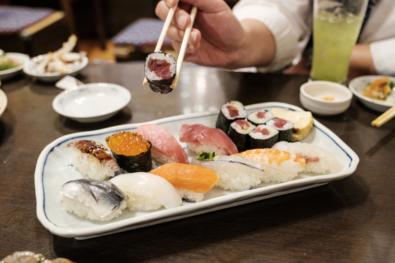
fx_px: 362
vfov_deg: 40.0
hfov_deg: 57.2
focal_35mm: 33
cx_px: 198
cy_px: 132
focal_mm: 22
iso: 2000
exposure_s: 1/60
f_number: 2.8
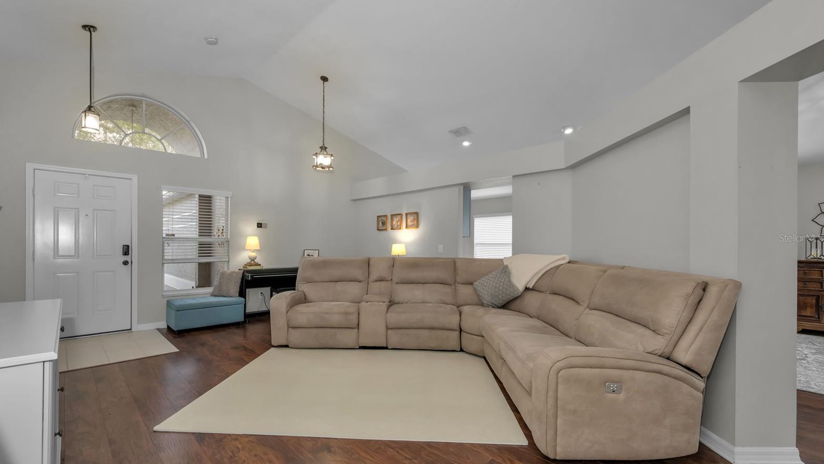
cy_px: 238
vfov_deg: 70.5
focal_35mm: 15
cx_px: 404
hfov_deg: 103.0
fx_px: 328
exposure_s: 1/40
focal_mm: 14
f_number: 8
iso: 250
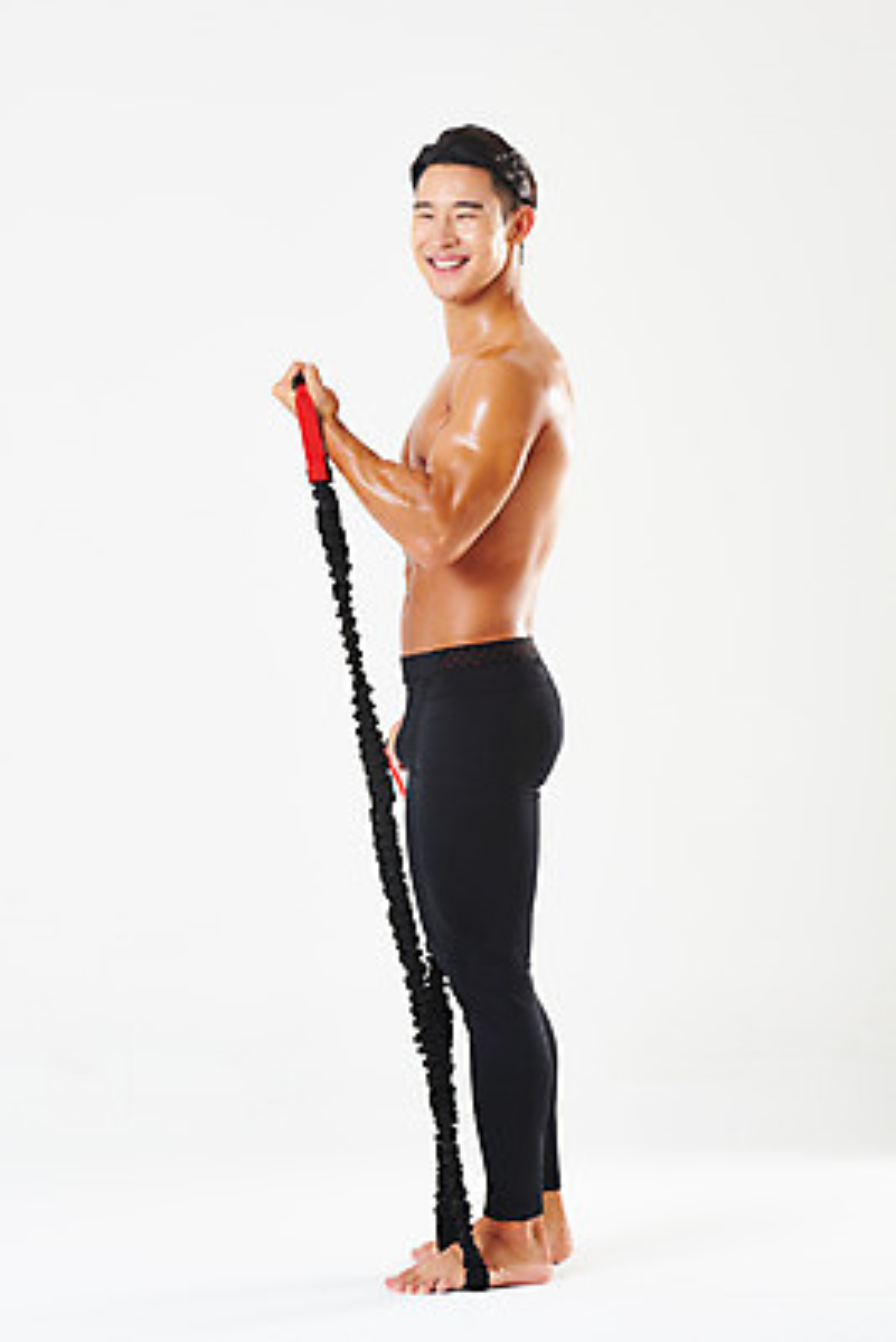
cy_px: 671
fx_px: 3804
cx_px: 448
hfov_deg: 13.4
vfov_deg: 20.0
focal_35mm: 102
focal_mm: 102
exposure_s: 1/125
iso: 100
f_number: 11
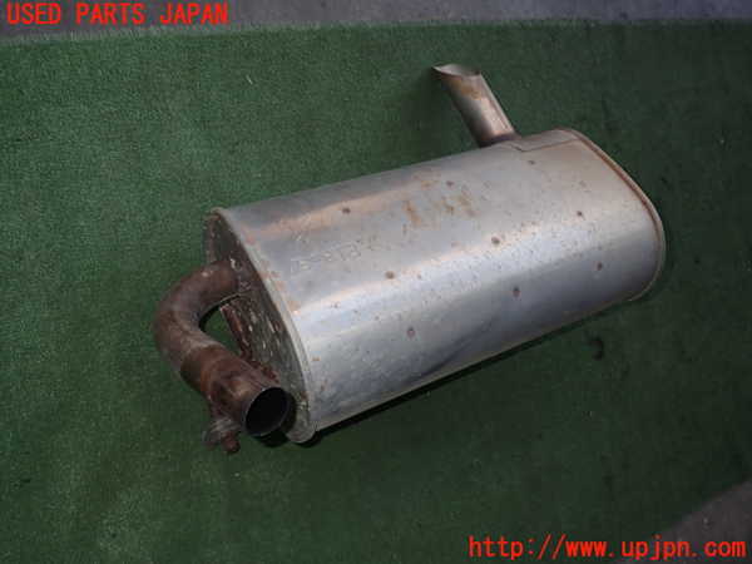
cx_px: 376
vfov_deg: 46.8
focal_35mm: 30
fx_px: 652
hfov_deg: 60.0
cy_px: 282
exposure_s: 1/30
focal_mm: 5.4
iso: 100
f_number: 6.3
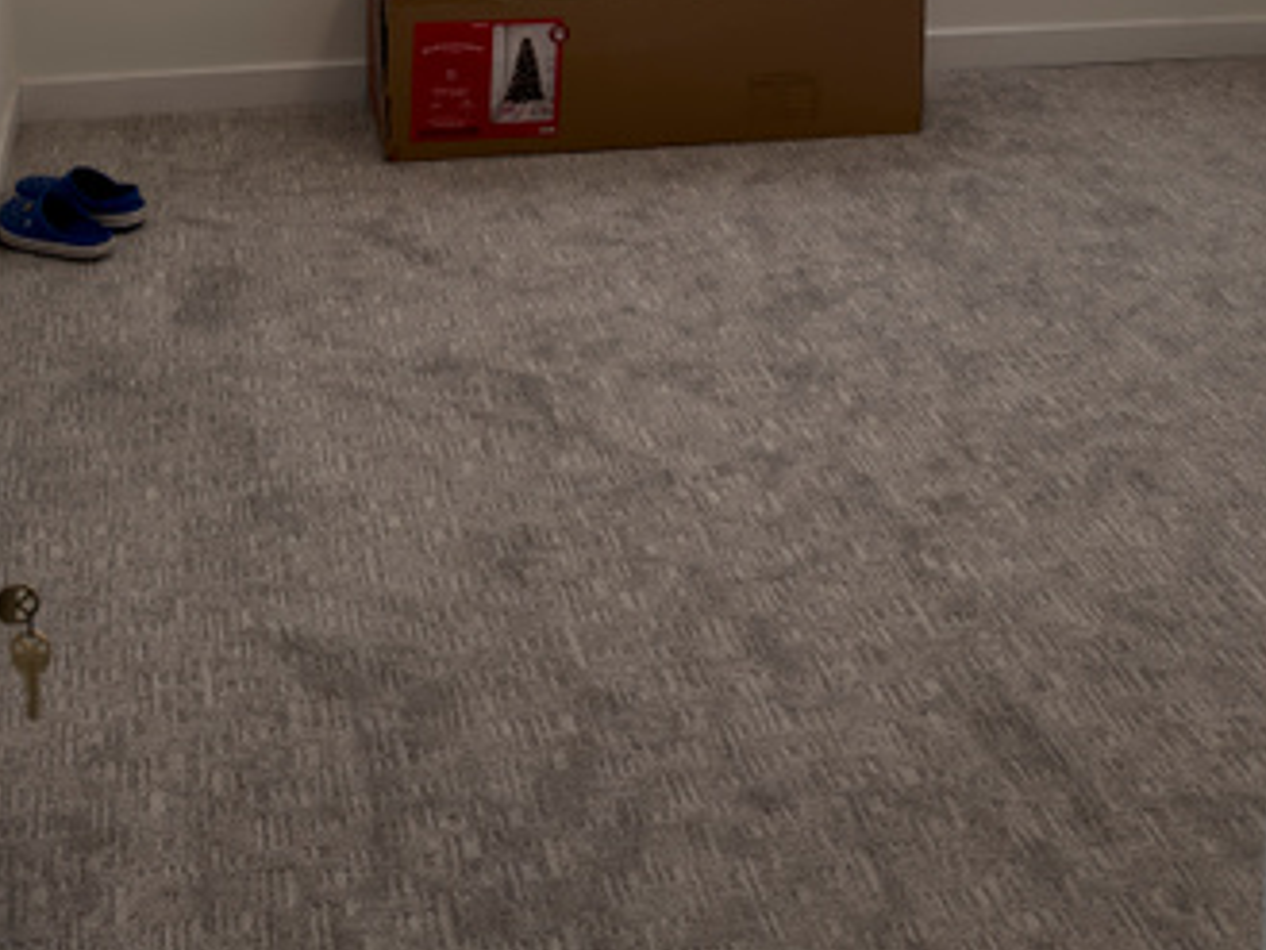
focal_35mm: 56
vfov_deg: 22.4
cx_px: 508
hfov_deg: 34.2
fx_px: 2049
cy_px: -392
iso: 64
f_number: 1.78
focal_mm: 6.76
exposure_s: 1/124
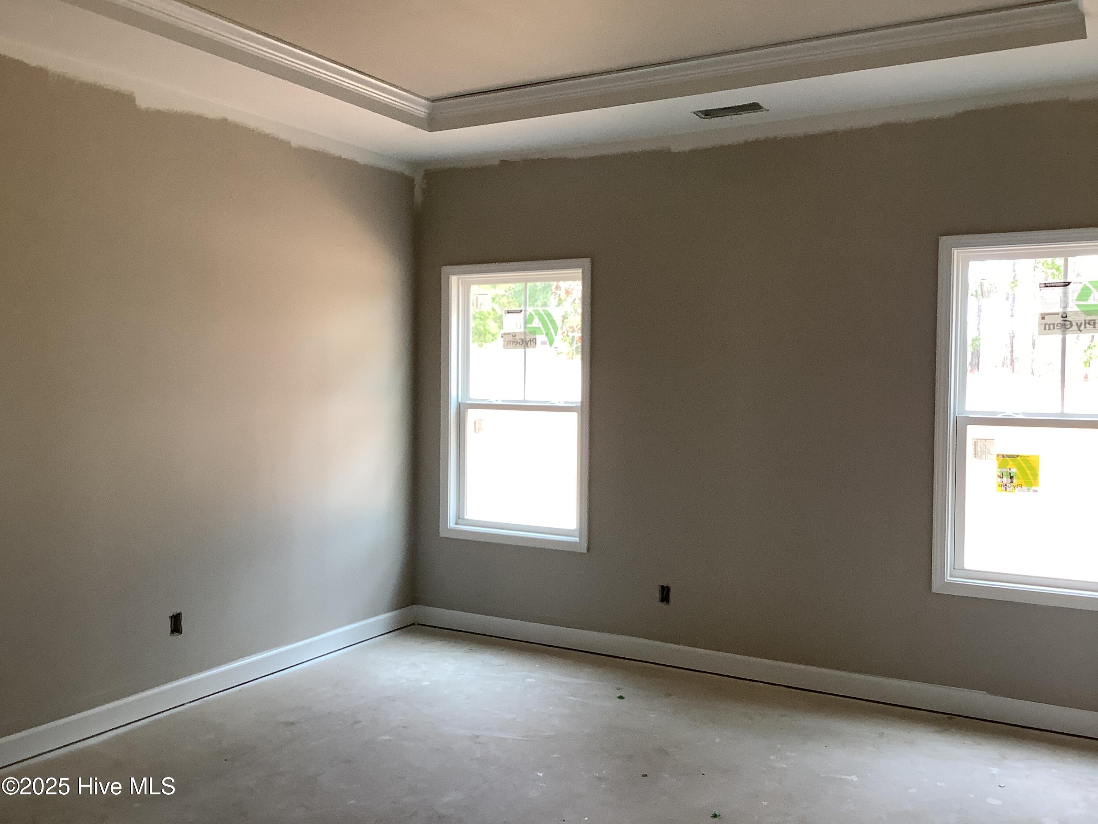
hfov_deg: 58.4
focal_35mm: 31
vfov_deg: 45.4
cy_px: 412
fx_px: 983
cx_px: 549
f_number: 2.4
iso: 50
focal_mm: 3.3
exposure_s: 1/50
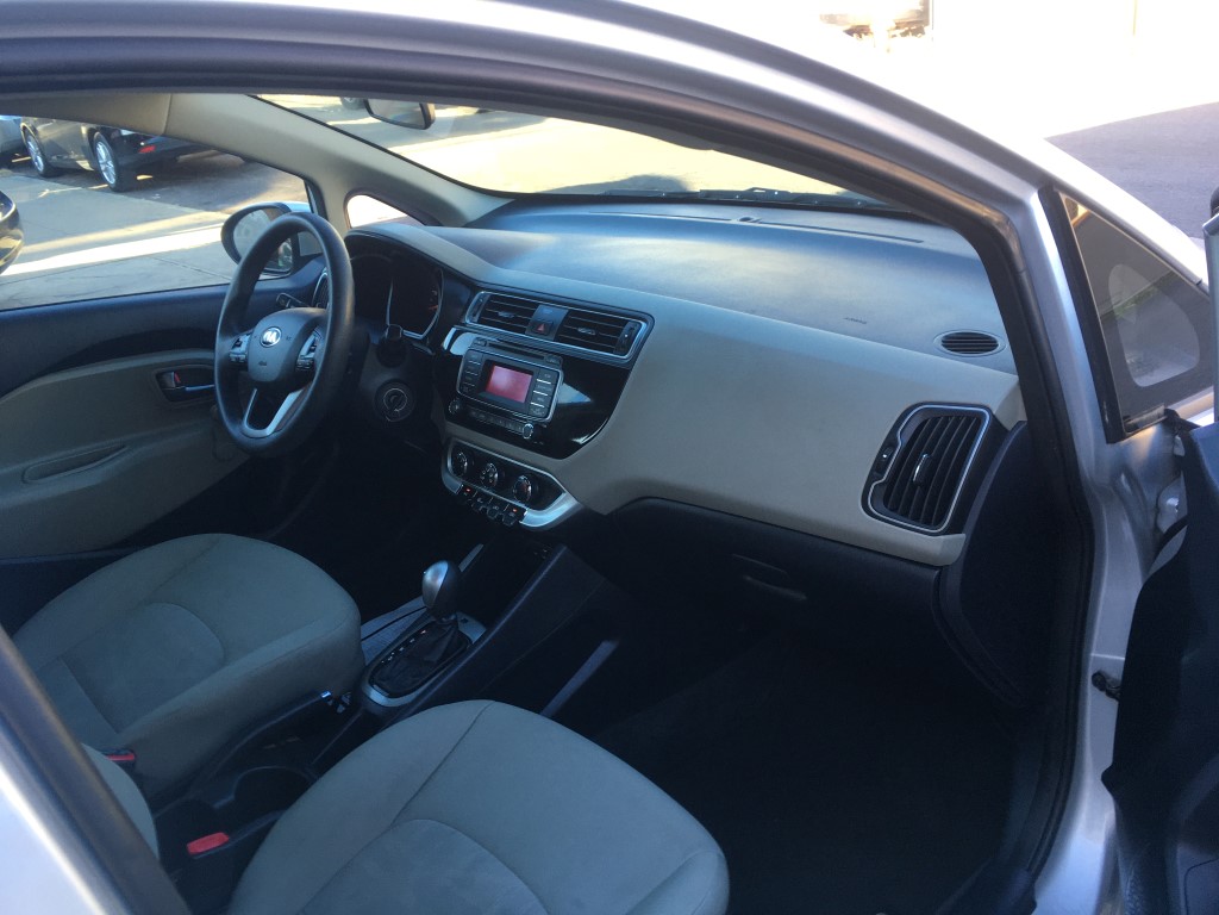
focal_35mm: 29
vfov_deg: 48.2
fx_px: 1021
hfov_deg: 61.7
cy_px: 458
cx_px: 610
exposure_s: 1/60
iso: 32
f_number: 2.2
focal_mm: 4.15
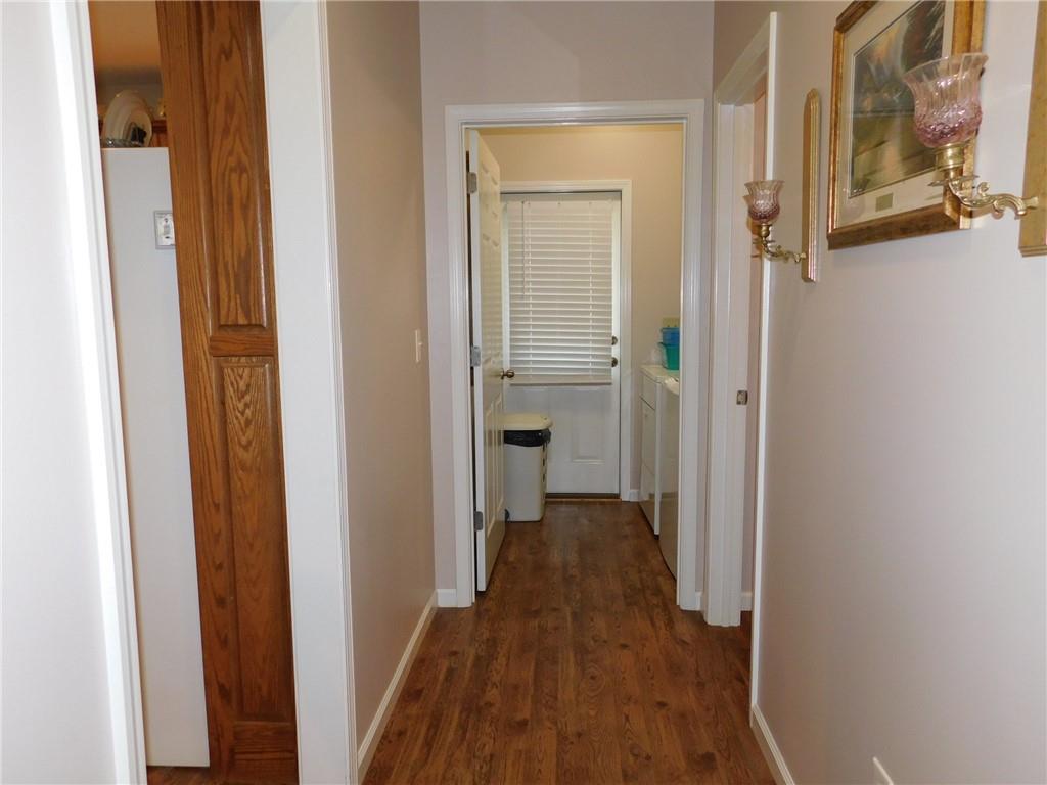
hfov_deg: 69.4
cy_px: 392
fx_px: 756
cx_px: 524
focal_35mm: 25
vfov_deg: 54.9
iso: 200
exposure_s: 1/30
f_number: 3.1
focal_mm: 4.5
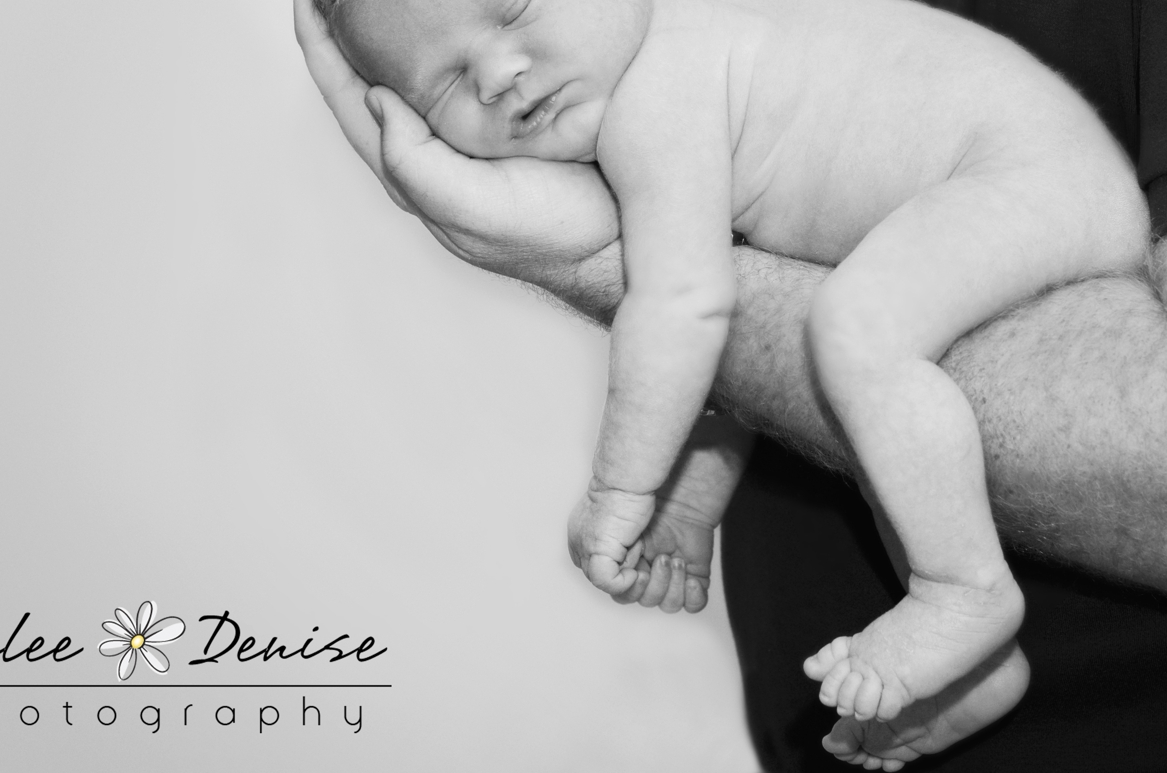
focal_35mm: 105
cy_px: 234
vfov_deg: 13.0
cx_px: 690
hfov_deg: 19.5
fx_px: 3397
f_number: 4.5
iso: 400
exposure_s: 1/60
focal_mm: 50
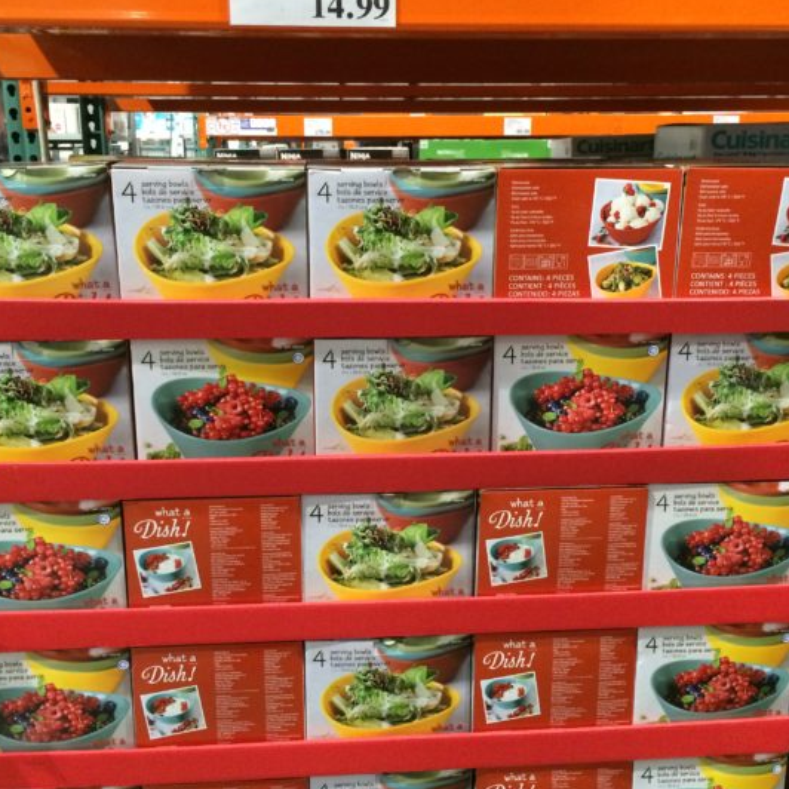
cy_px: 389
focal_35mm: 37
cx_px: 387
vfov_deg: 44.9
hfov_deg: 44.9
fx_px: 954
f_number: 2.2
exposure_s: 1/30
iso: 320
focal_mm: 4.15
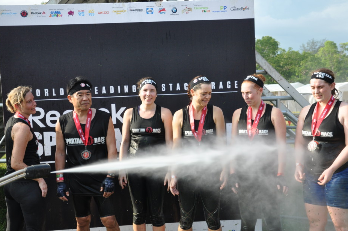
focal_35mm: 53
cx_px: 176
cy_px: 117
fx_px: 512
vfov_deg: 25.5
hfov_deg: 37.6
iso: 400
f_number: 4.2
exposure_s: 1/640
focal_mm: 32
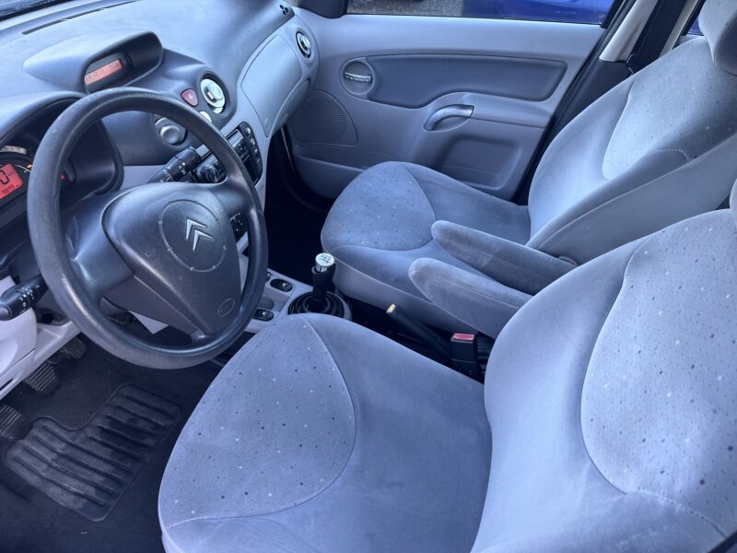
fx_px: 554
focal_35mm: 26
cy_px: 276
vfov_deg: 53.1
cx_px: 368
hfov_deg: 67.3
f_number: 1.6
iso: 125
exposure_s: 1/109
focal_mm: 5.1
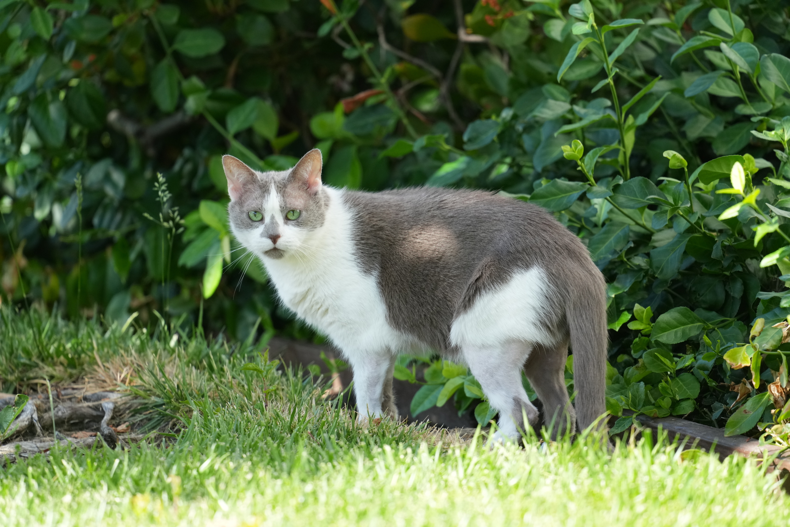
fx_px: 13166
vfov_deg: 2.3
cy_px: 264
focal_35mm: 600
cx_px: 395
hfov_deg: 3.4
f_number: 5.6
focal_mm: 600
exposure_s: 1/1000
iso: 2000
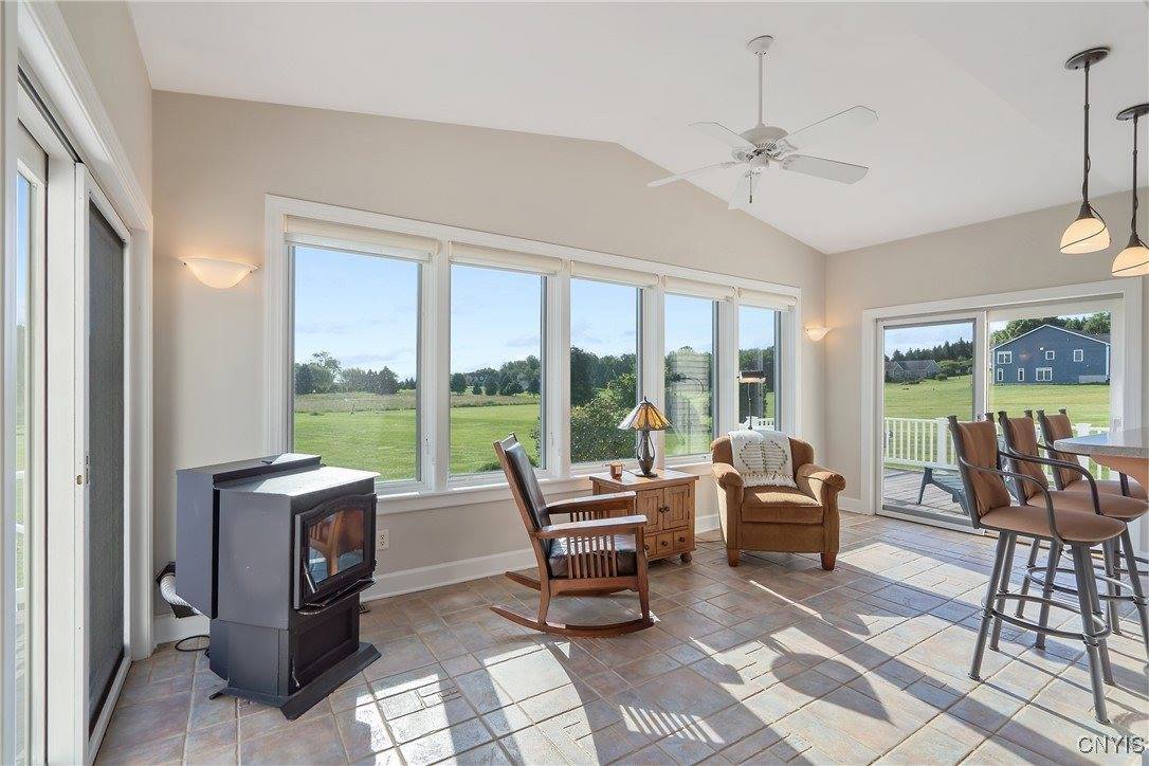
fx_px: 511
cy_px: 383
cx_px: 574
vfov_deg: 73.7
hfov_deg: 96.7
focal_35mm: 16
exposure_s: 1/160
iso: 200
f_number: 9
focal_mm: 16
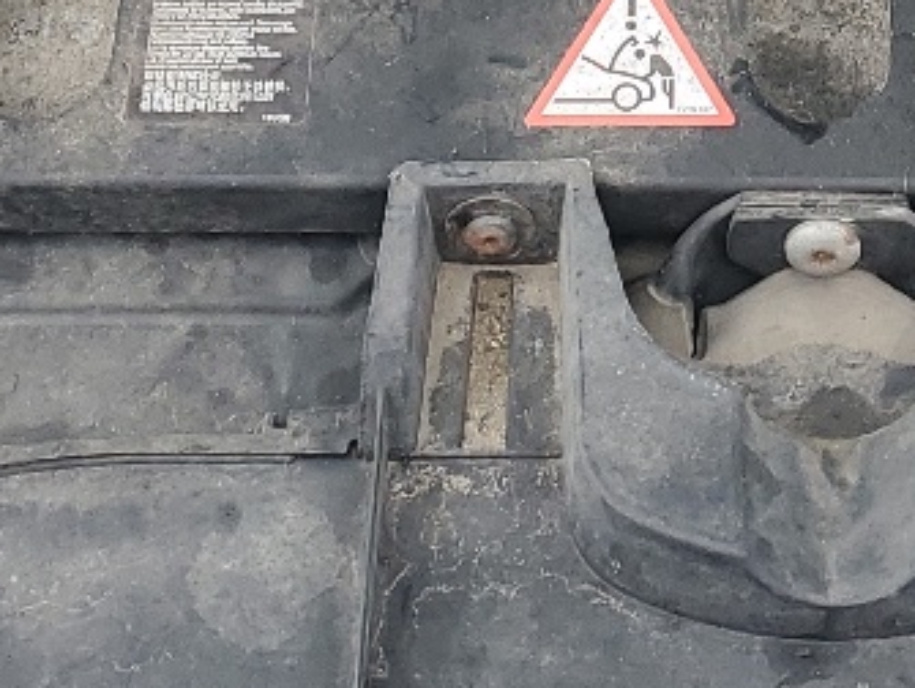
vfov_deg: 10.8
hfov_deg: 15.7
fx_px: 3281
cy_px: -743
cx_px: 830
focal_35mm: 124
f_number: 1.5
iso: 50
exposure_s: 1/159
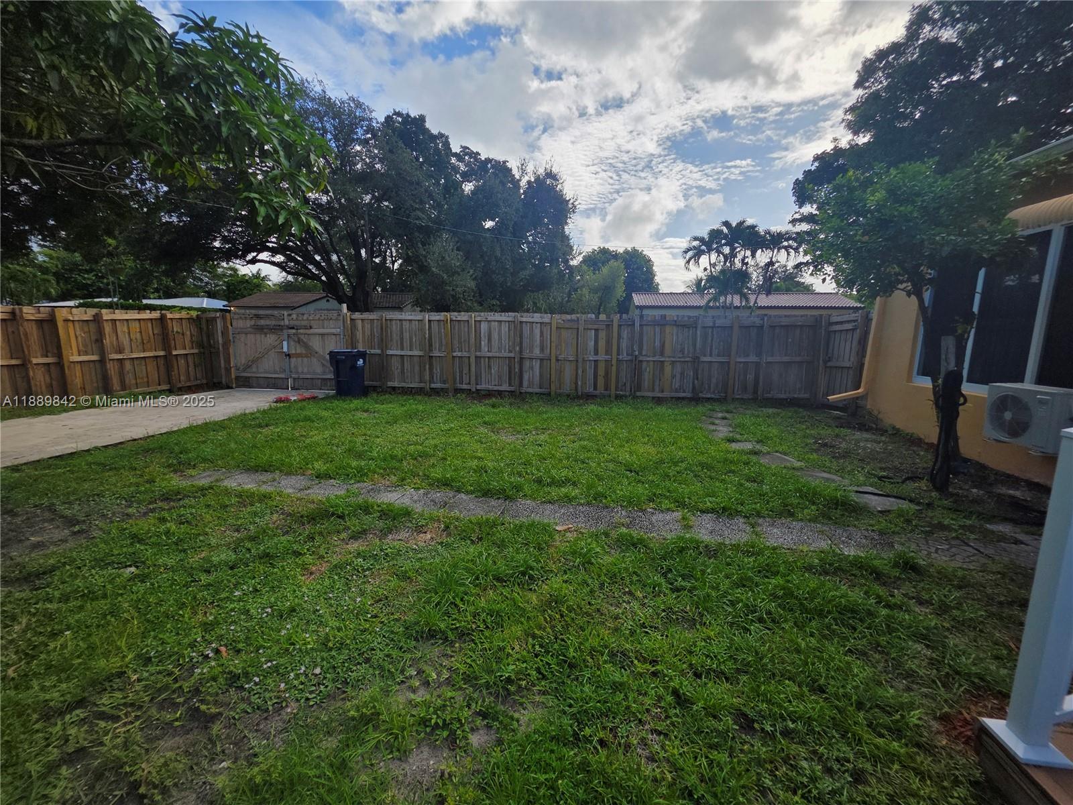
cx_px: 536
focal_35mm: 13
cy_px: 402
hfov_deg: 106.2
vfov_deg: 89.9
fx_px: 403
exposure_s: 1/1915
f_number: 1.9
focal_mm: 2.2
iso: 40
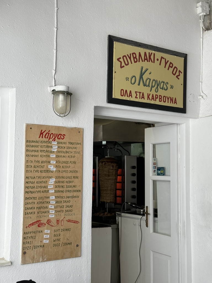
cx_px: 106
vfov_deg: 39.7
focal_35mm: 48
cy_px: 142
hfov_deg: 30.3
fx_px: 392
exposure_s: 1/461
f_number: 1.78
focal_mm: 6.76
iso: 64
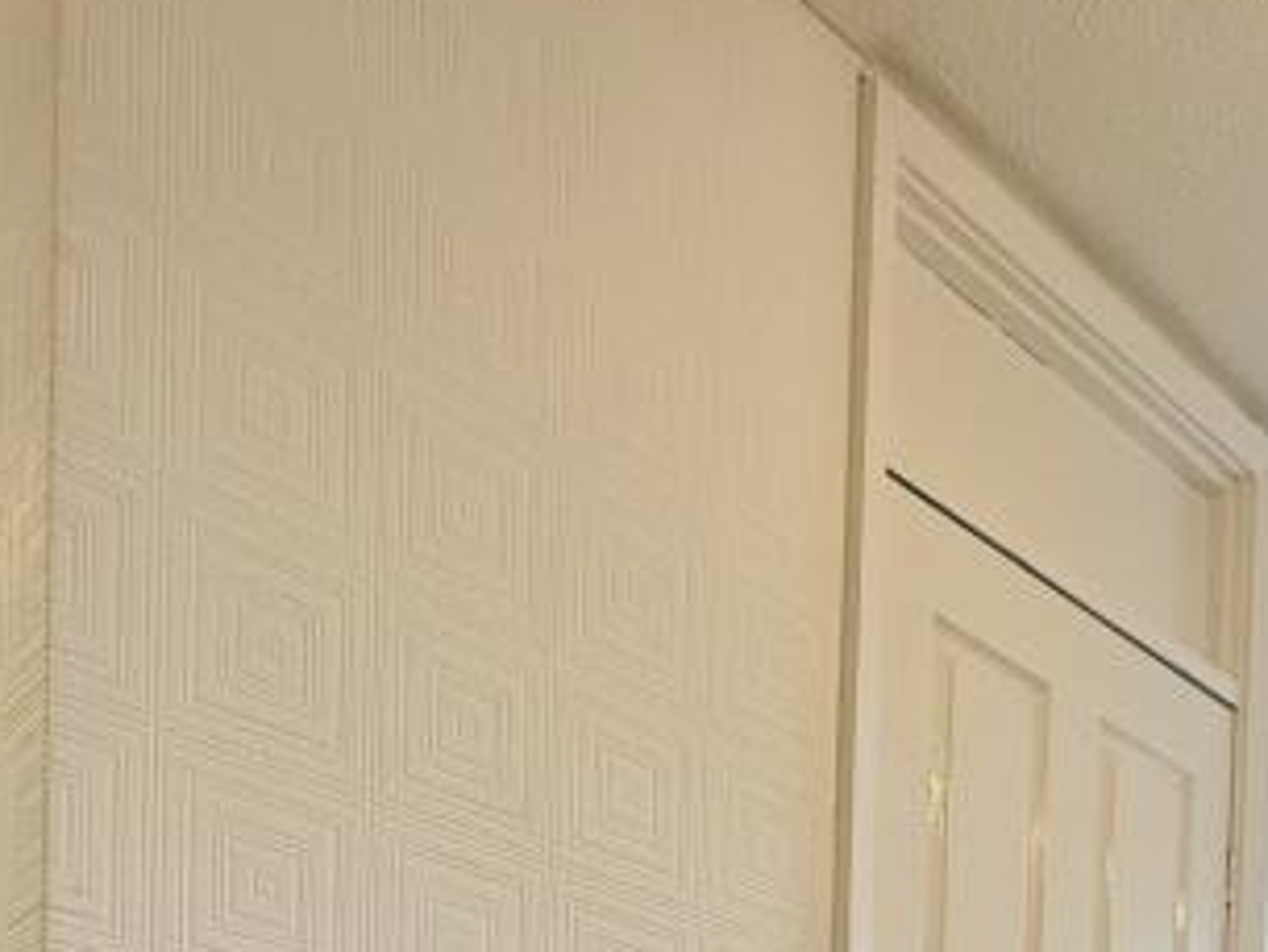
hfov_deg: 40.2
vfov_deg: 22.6
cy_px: 1567
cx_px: 773
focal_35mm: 47
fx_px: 1722
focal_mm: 2.22
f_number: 2.2
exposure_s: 1/100
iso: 125
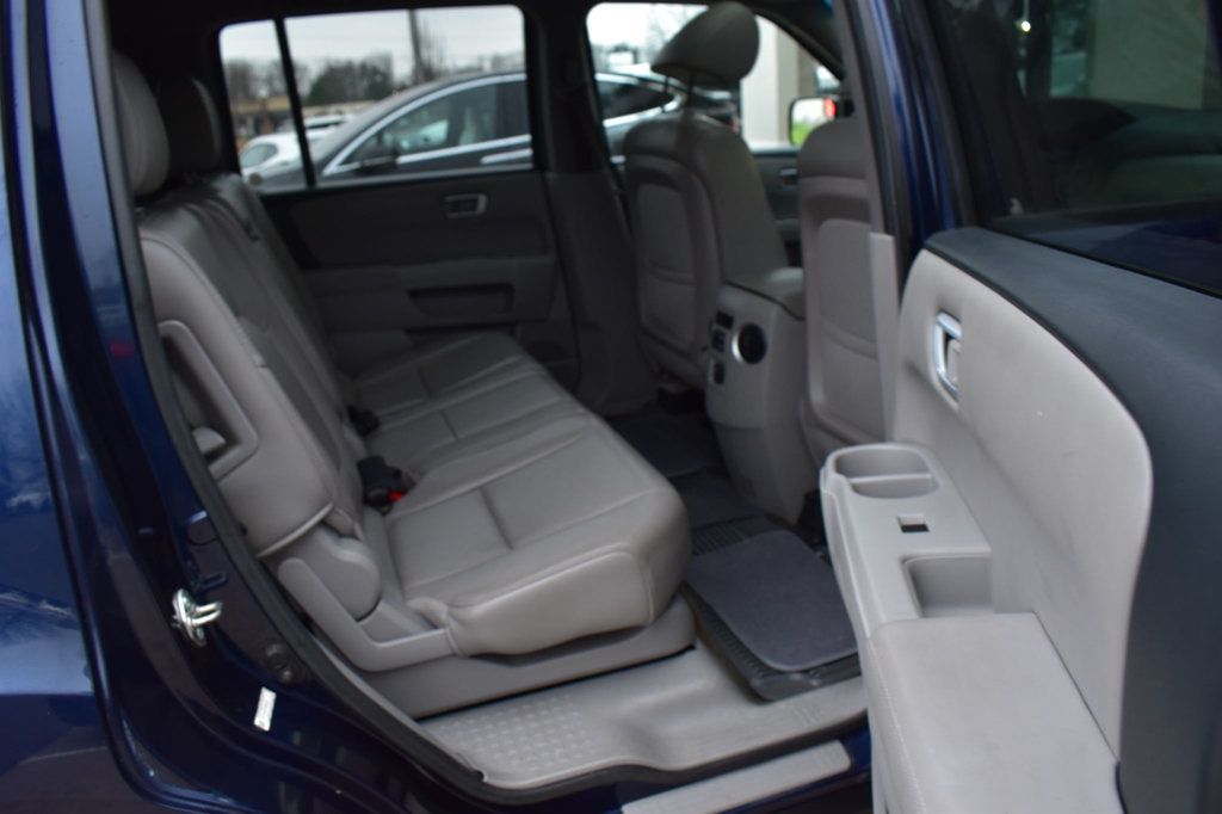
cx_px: 611
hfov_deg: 67.4
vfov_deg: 47.9
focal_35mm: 27
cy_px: 407
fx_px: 916
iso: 640
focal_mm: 18
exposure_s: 1/15
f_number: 6.3
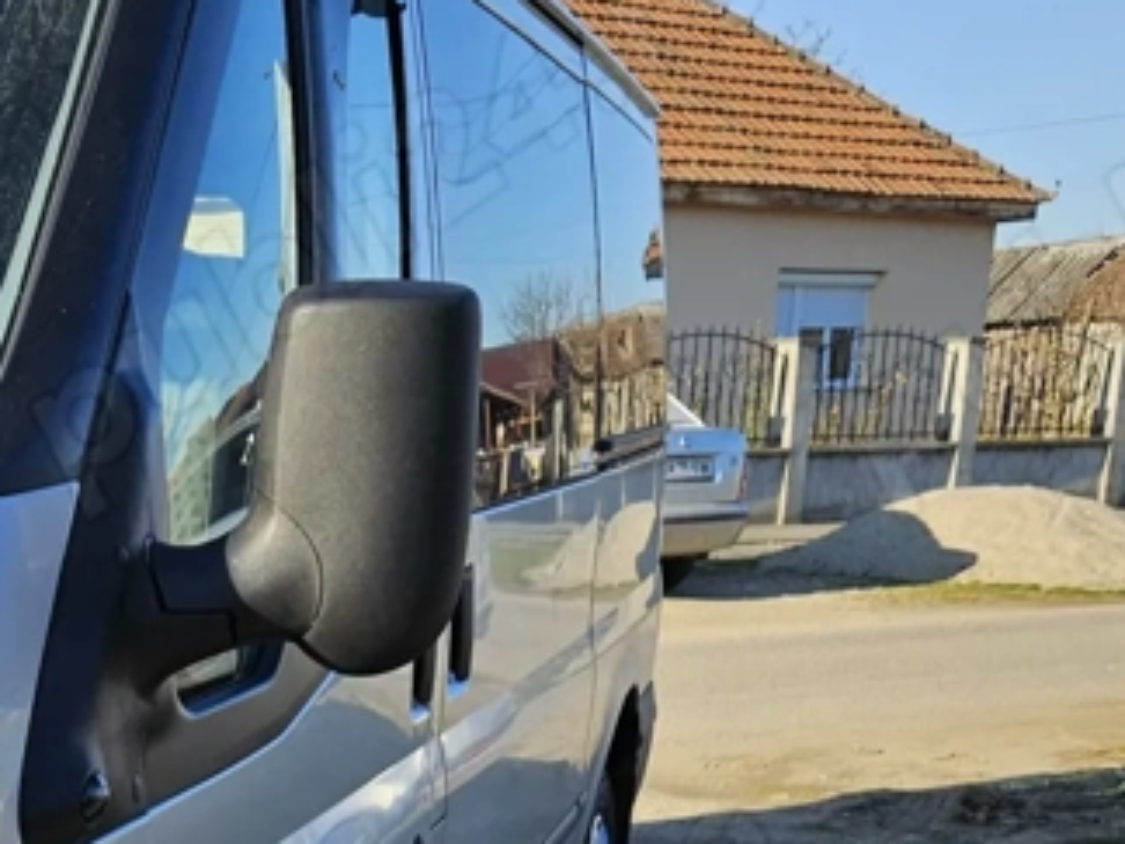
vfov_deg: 18.9
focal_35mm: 71
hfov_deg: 25.9
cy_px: 1146
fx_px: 2307
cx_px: -10
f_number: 1.8
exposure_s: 1/1580
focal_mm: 5.4
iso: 32
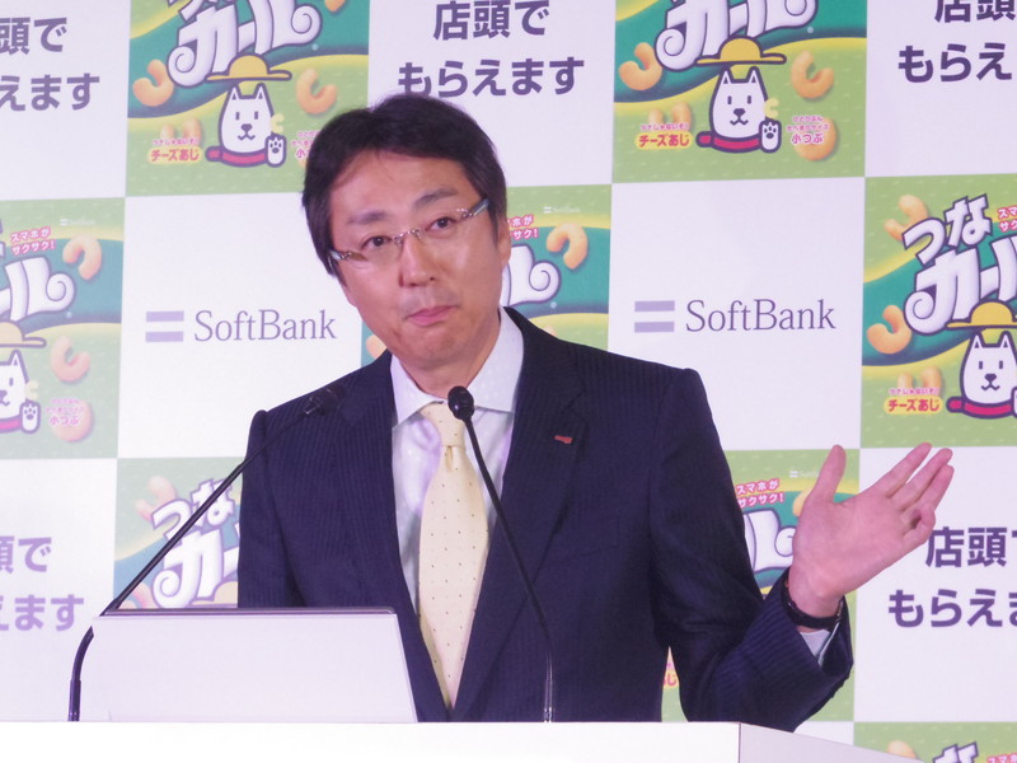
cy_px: 382
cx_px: 508
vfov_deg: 6.0
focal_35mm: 247
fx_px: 7257
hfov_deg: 8.0
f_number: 5.6
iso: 2000
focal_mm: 44.3
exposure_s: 1/80
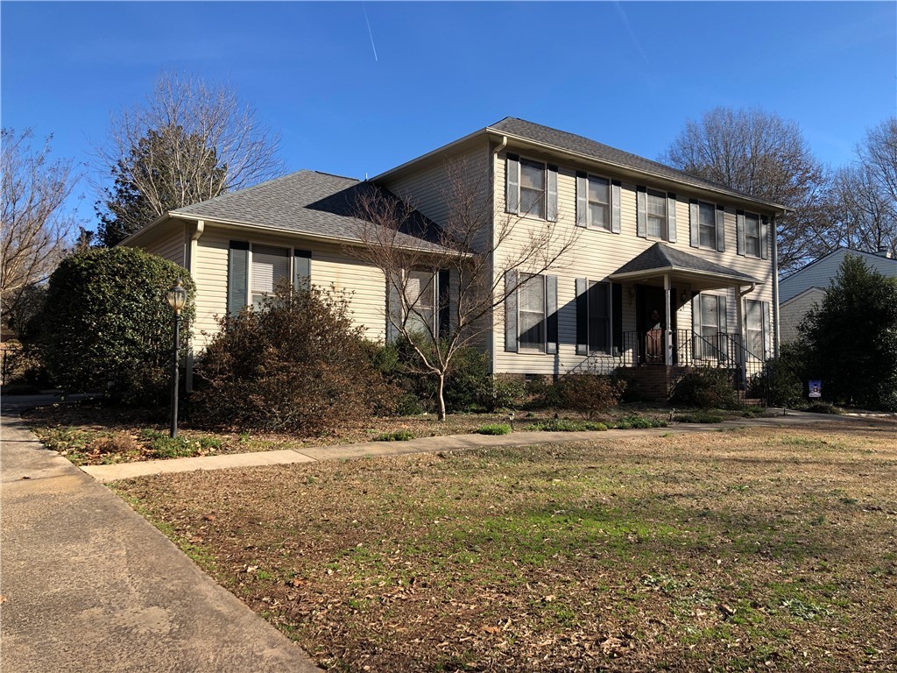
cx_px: 448
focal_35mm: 28
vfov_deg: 49.7
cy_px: 336
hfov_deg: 63.4
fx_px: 726
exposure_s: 1/979
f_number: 1.8
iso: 20
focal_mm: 3.99
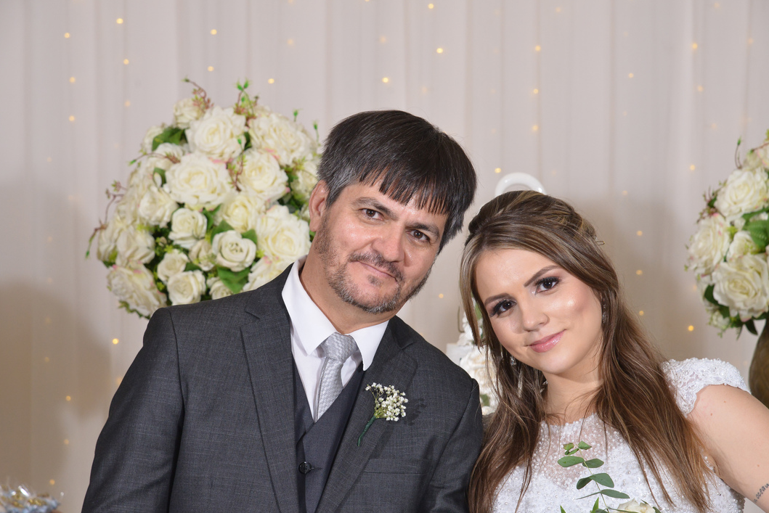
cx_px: 407
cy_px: 288
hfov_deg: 17.2
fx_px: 2543
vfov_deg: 11.5
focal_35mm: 119
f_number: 8
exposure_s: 1/80
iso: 1600
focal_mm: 105
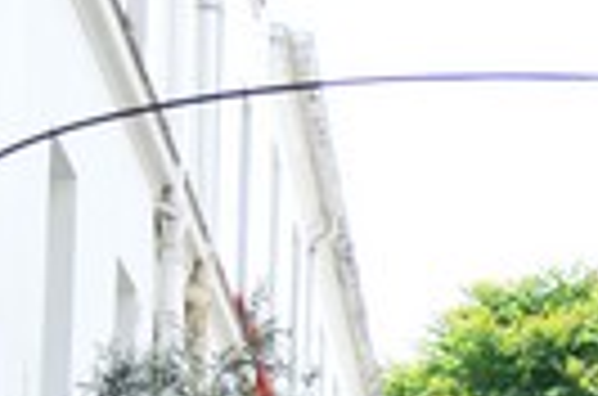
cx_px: 571
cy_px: 1084
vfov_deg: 6.0
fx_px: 3579
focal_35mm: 216
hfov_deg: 9.5
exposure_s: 1/640
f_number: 4
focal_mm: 24
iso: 250
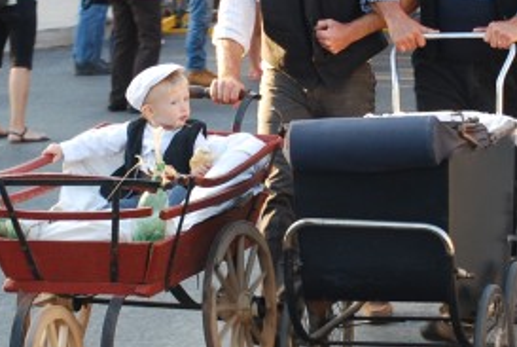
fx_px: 2532
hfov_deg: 11.7
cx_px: 275
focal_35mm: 176
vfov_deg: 7.8
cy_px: 128
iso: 200
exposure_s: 1/50
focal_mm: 40
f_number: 5.3
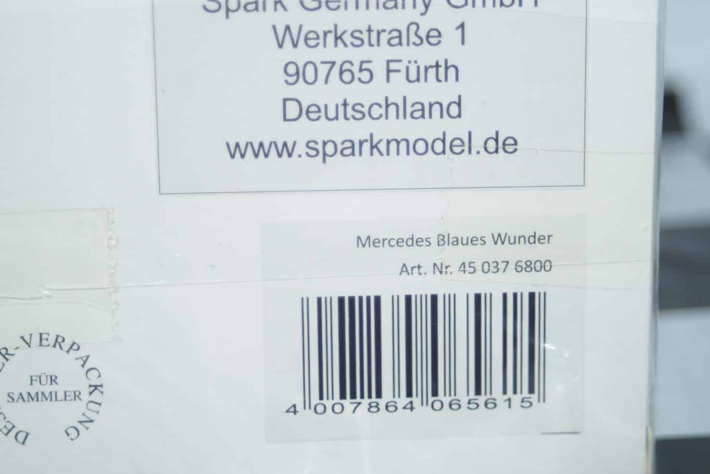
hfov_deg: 17.1
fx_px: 2367
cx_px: 355
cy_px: 237
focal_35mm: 120
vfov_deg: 11.4
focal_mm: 80
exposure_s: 1/160
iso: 250
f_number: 5.6
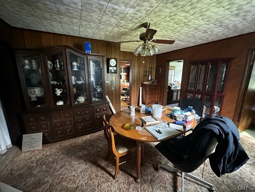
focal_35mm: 14
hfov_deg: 102.1
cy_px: 96
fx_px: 103
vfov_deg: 85.7
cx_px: 128
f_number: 2.2
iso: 1250
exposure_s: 1/50
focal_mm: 2.22
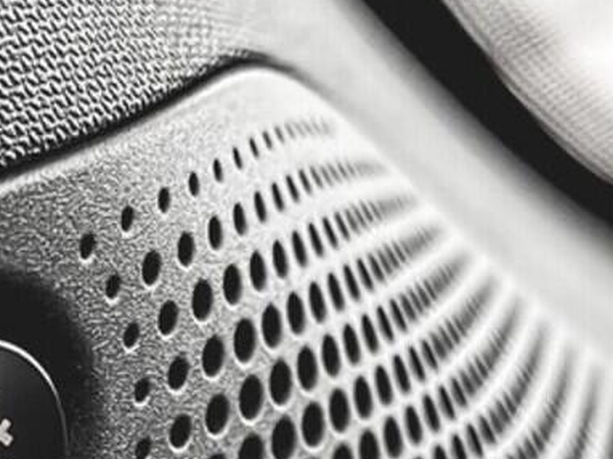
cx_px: 323
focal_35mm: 181
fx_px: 3203
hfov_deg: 10.9
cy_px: 668
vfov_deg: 8.0
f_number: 1.8
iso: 800
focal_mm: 6.86
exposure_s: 1/20
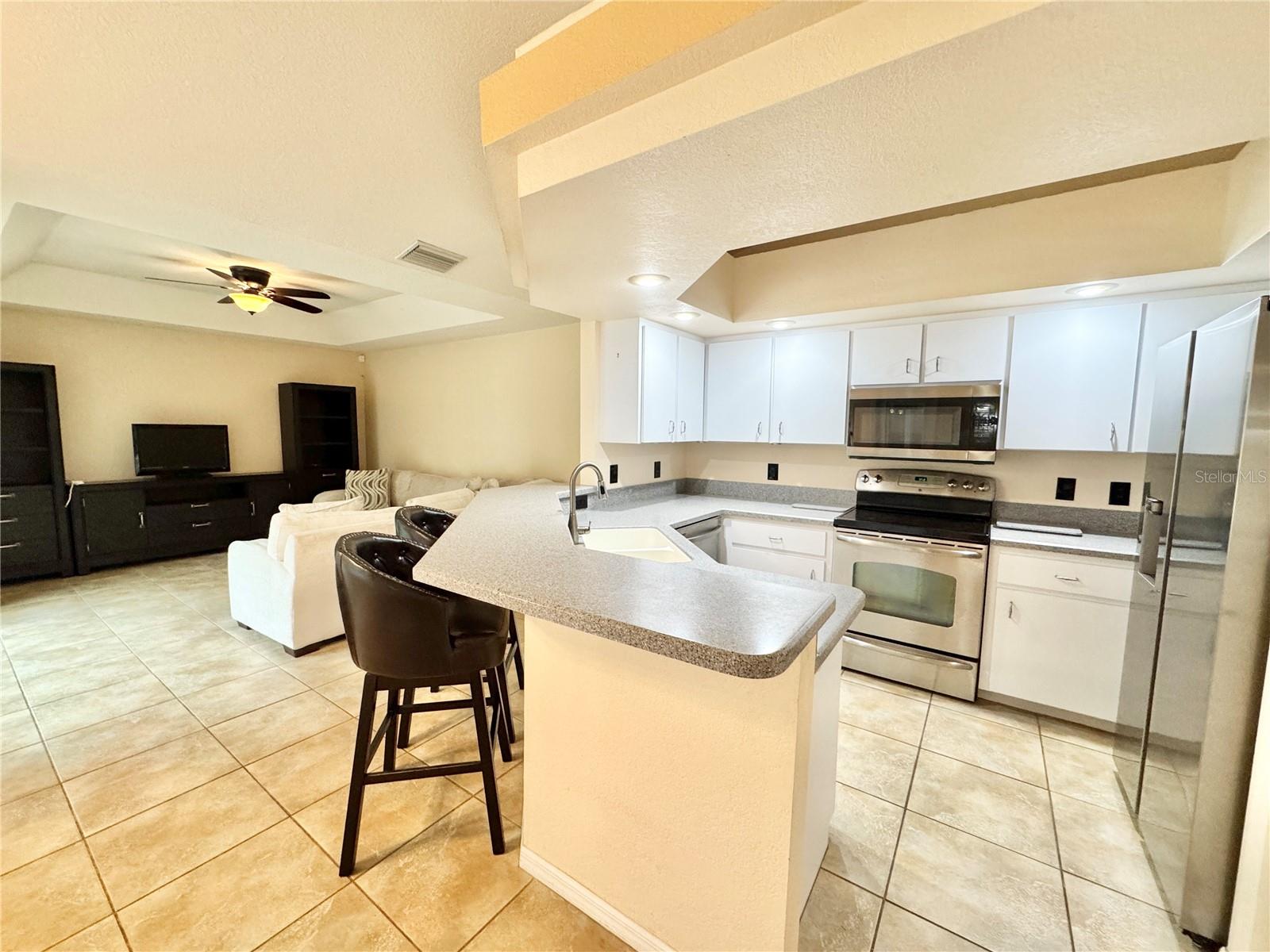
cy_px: 476
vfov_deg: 85.7
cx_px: 635
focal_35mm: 14
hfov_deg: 102.1
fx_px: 514
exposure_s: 1/120
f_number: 2.2
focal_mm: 2.22
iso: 320
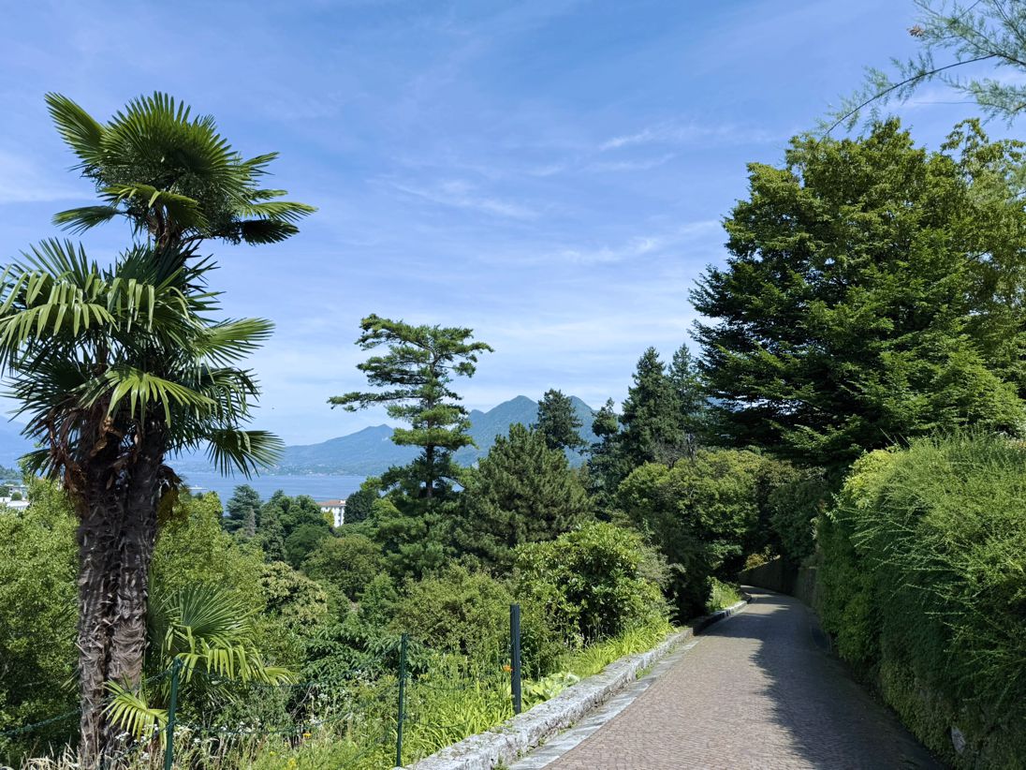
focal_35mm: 24
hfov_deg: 71.6
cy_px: 385
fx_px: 711
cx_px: 513
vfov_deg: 56.8
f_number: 1.78
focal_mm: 6.76
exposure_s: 1/4405
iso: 80
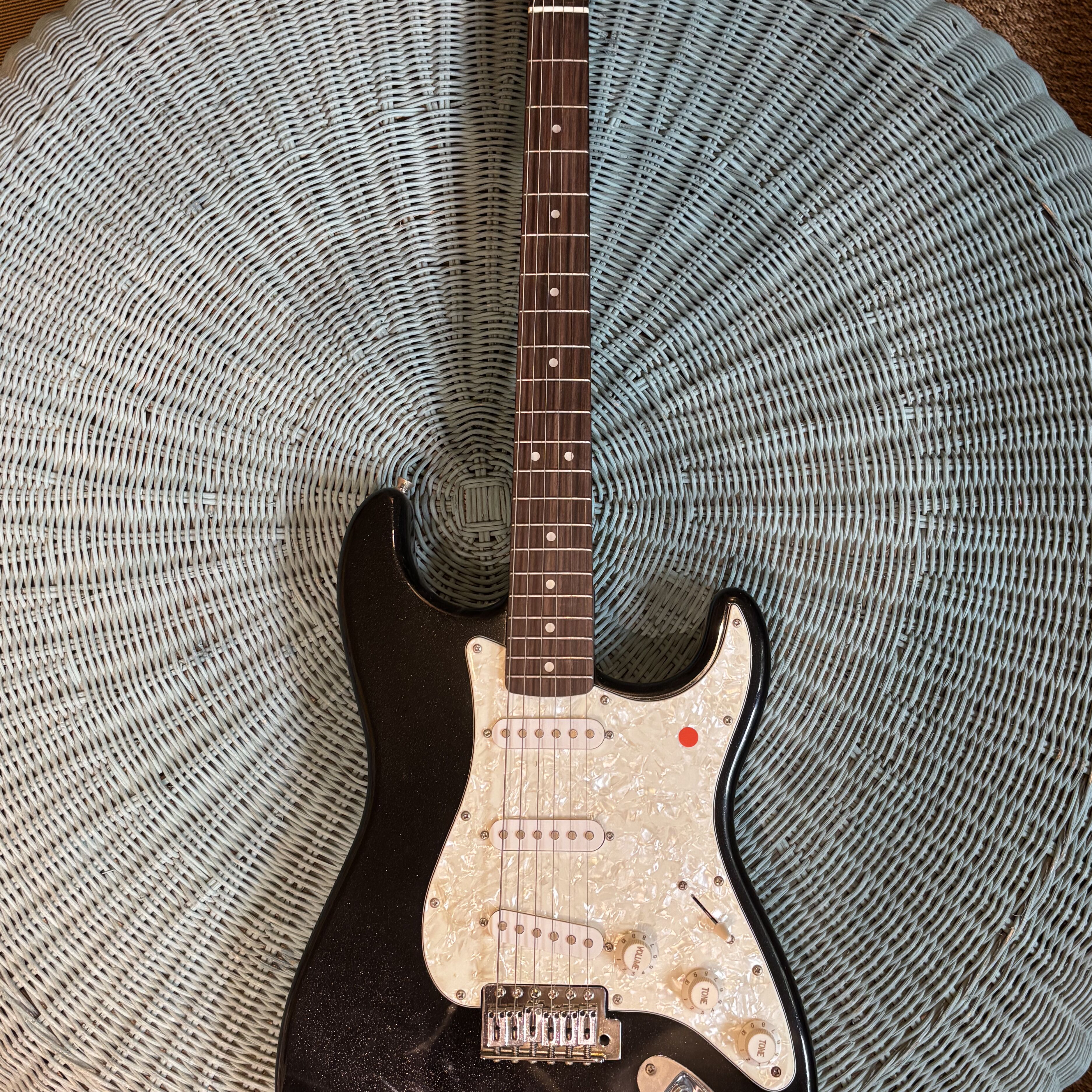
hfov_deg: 47.2
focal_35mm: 35
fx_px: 1249
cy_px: 488
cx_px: 568
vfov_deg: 47.1
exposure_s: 1/50
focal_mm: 5.96
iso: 250
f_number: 1.6
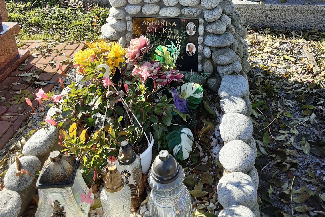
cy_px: 23
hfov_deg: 49.5
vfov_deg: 32.5
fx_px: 352
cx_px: 162
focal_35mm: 39
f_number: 1.9
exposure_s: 1/435
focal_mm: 2.9
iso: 40
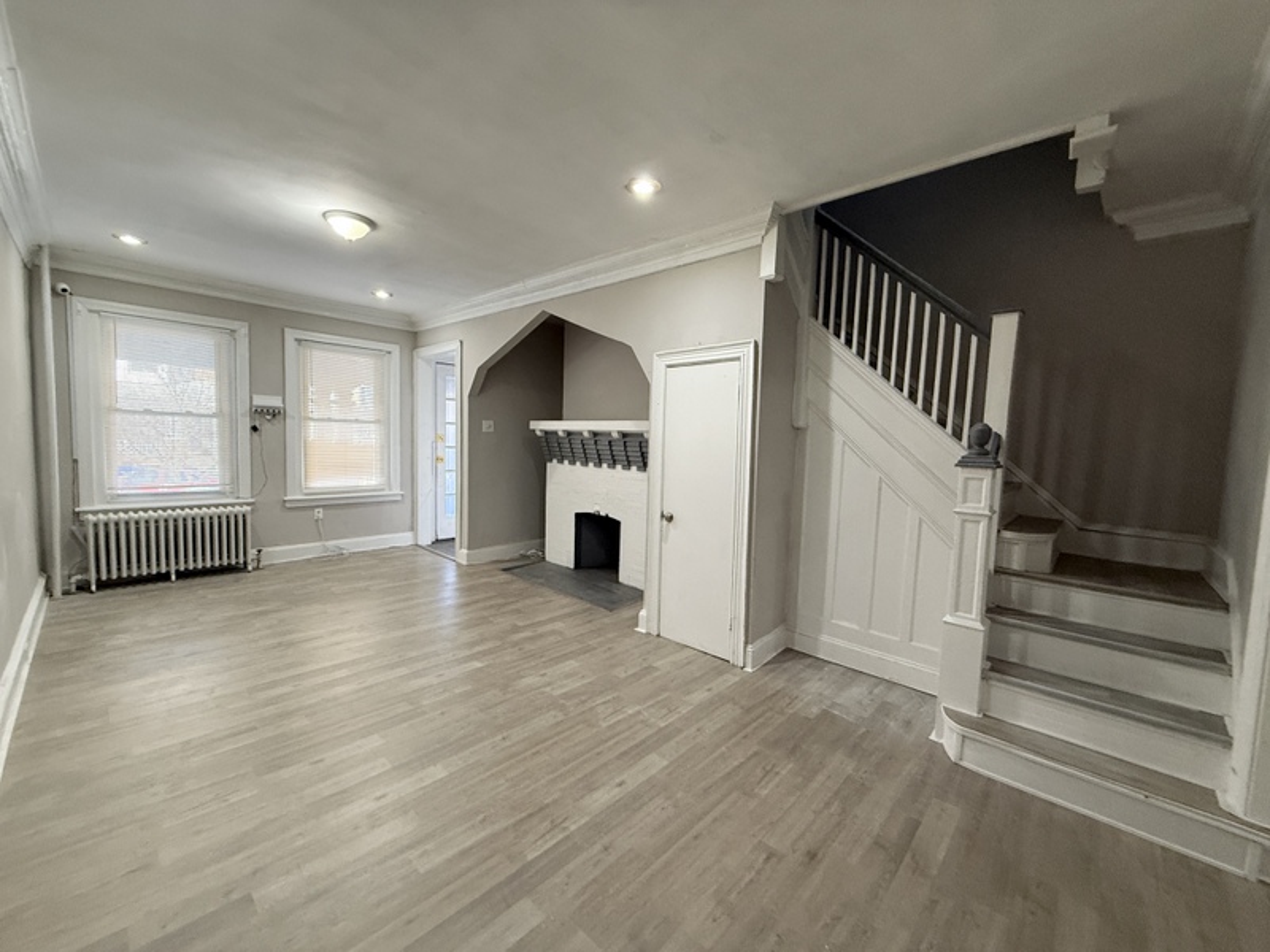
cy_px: 476
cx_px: 635
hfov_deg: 102.1
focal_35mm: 14
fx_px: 514
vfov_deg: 85.7
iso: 400
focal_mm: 2.22
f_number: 2.2
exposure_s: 1/60
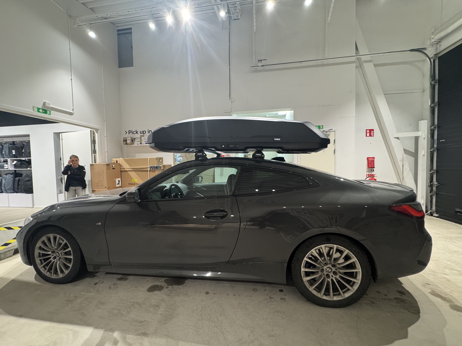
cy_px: 173
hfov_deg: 102.1
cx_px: 231
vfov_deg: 85.7
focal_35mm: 14
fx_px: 187
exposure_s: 1/50
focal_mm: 2.22
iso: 320
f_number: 2.2
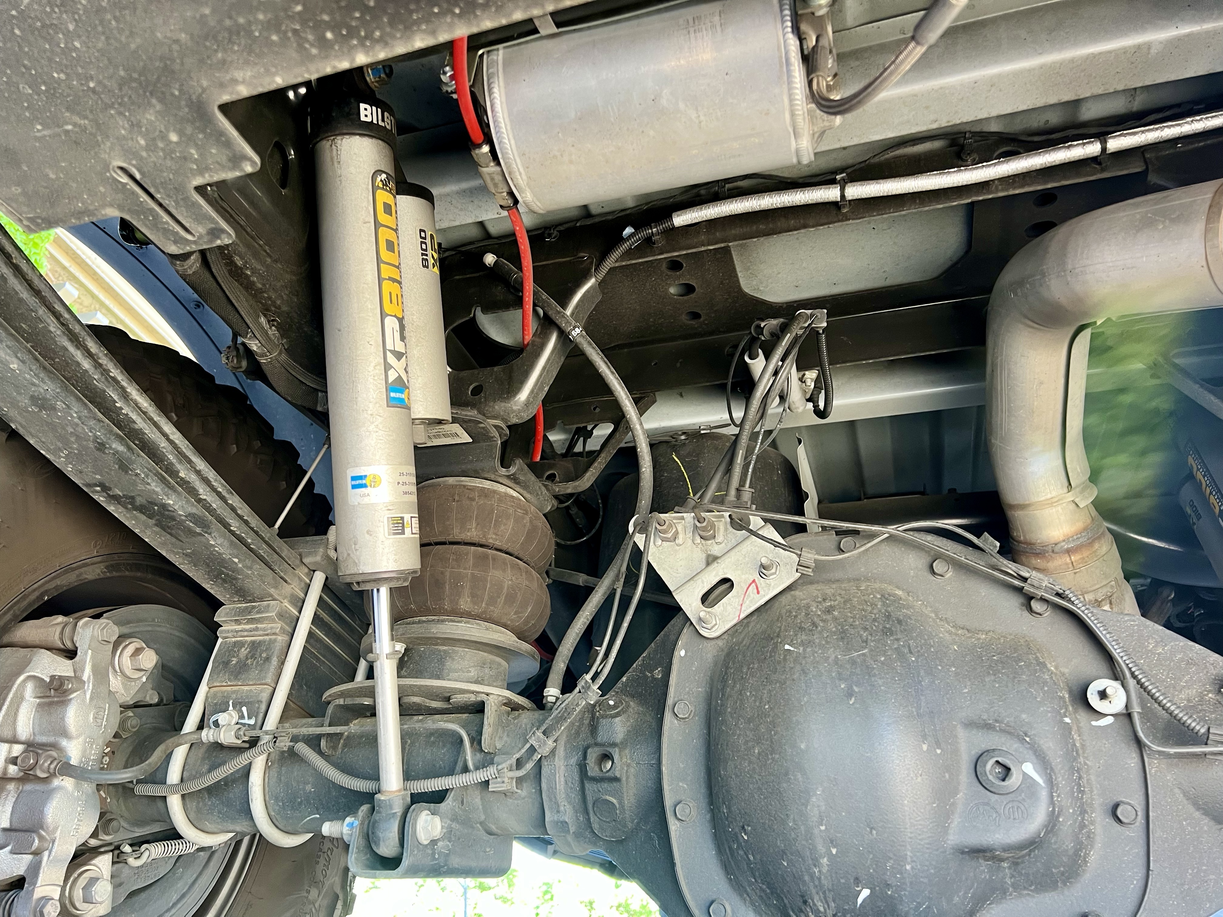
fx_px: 919
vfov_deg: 53.1
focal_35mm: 26
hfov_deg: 67.3
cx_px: 612
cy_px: 458
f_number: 1.5
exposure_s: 1/71
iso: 125
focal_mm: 5.7
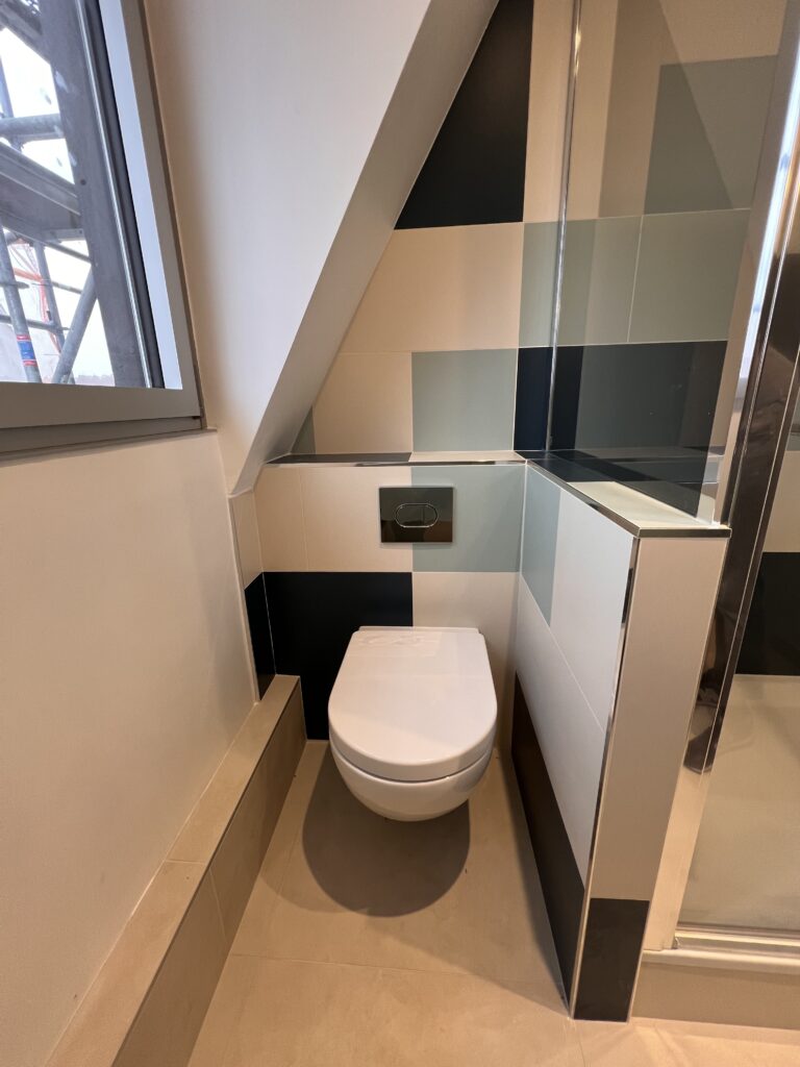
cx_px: 400
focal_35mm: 13
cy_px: 534
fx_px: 401
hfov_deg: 89.9
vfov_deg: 106.2
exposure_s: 1/100
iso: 160
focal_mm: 1.57
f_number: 1.8
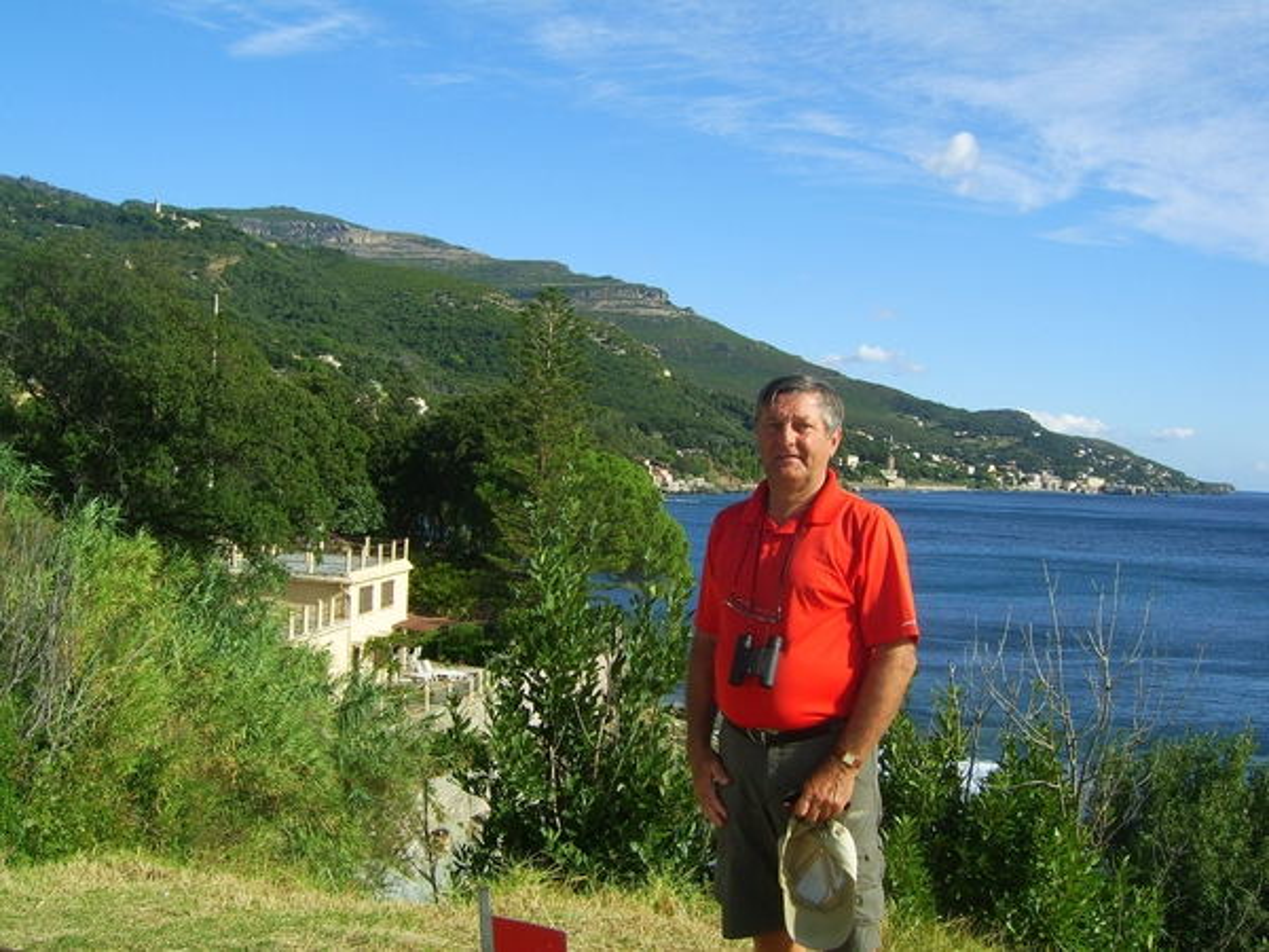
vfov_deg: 37.7
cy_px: 476
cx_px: 634
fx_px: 1393
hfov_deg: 49.0
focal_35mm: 38
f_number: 6.4
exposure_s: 1/320
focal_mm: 7.8
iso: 50
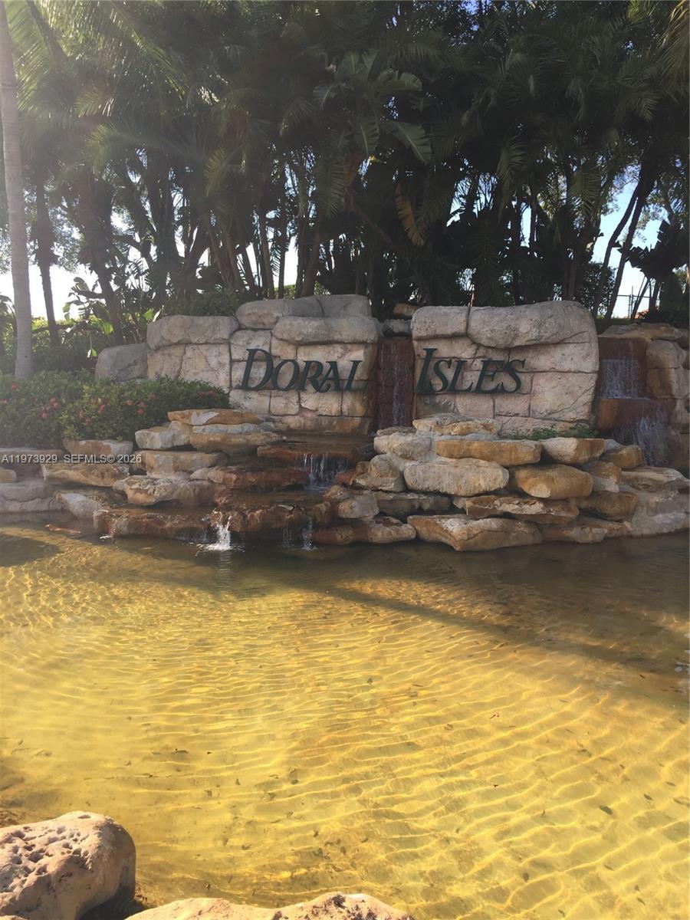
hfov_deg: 48.2
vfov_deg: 61.7
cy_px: 460
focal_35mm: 29
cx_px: 345
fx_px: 771
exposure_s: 1/549
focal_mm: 4.15
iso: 32
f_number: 2.2
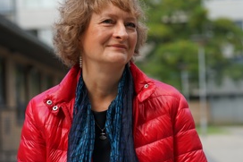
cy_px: 65
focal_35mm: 122
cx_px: 144
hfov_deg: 16.8
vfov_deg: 11.2
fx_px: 823
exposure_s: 1/200
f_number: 4.5
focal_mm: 85
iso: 100
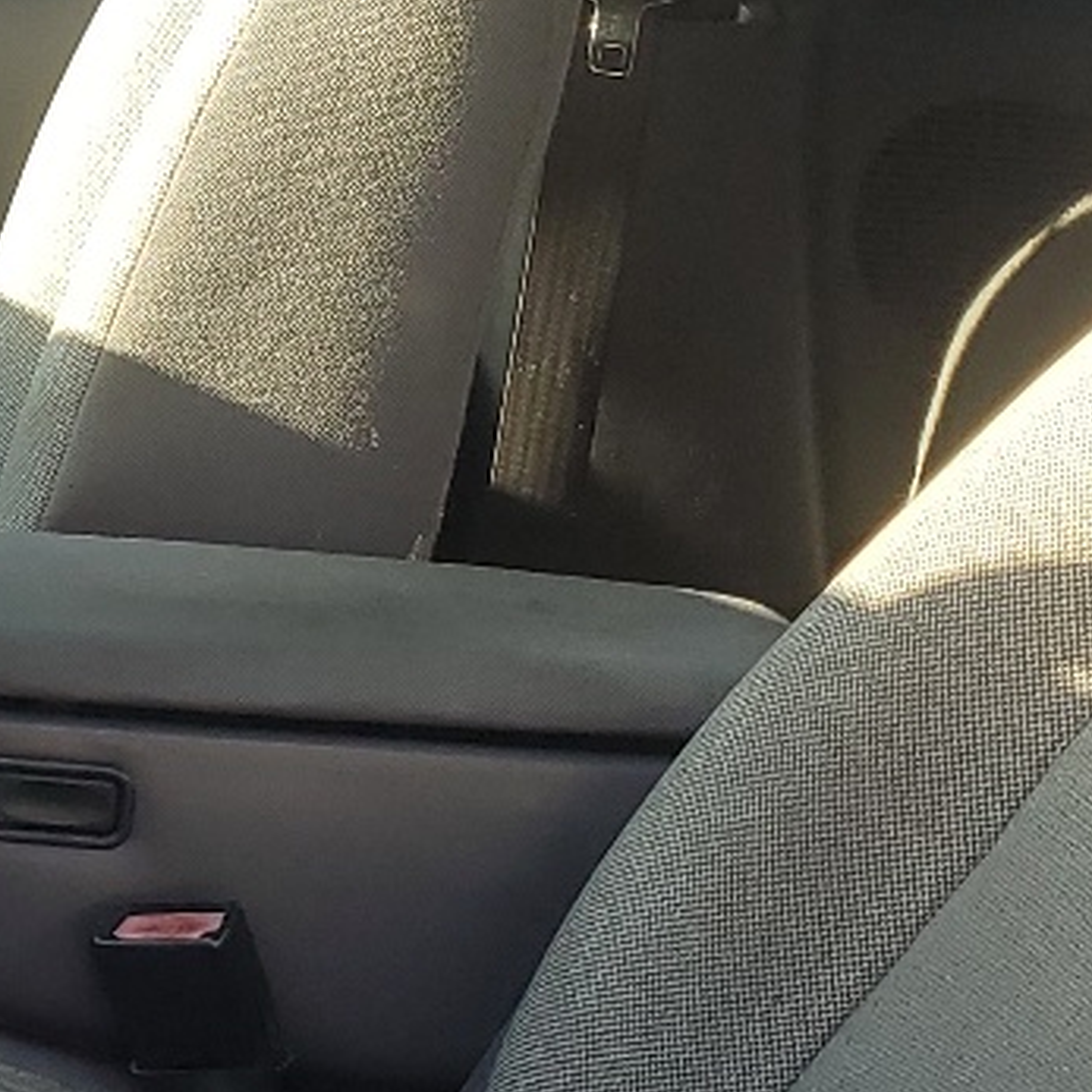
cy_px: 544
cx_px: -548
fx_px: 3783
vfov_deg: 16.4
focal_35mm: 106
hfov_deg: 15.2
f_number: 1.5
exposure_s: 1/323
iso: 50
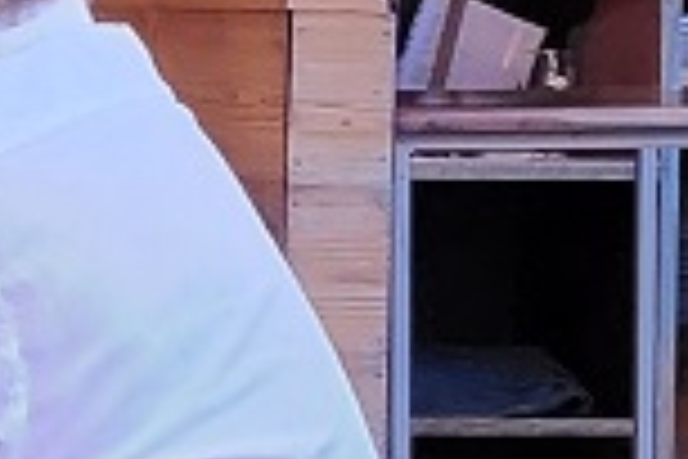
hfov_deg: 9.3
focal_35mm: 212
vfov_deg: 6.5
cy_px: 158
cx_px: -463
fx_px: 4051
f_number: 1.8
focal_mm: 5.4
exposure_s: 1/20
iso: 1250
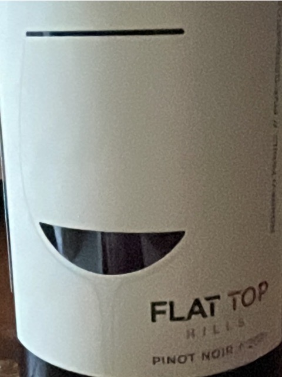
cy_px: 188
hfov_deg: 46.8
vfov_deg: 60.0
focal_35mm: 30
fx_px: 326
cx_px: 141
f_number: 2.4
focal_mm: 1.54
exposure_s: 1/40
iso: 2000
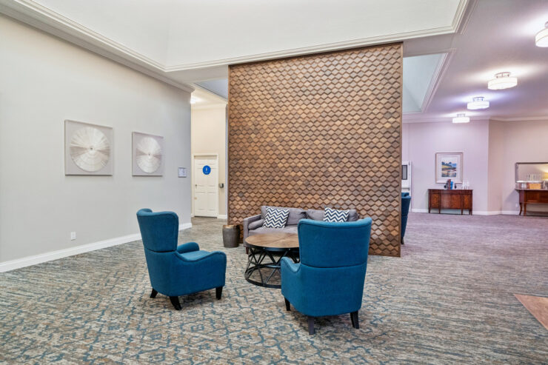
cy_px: 182
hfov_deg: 84.0
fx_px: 304
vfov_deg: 61.9
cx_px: 274
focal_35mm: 20
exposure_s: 1/30
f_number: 5.6
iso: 2000
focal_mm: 20
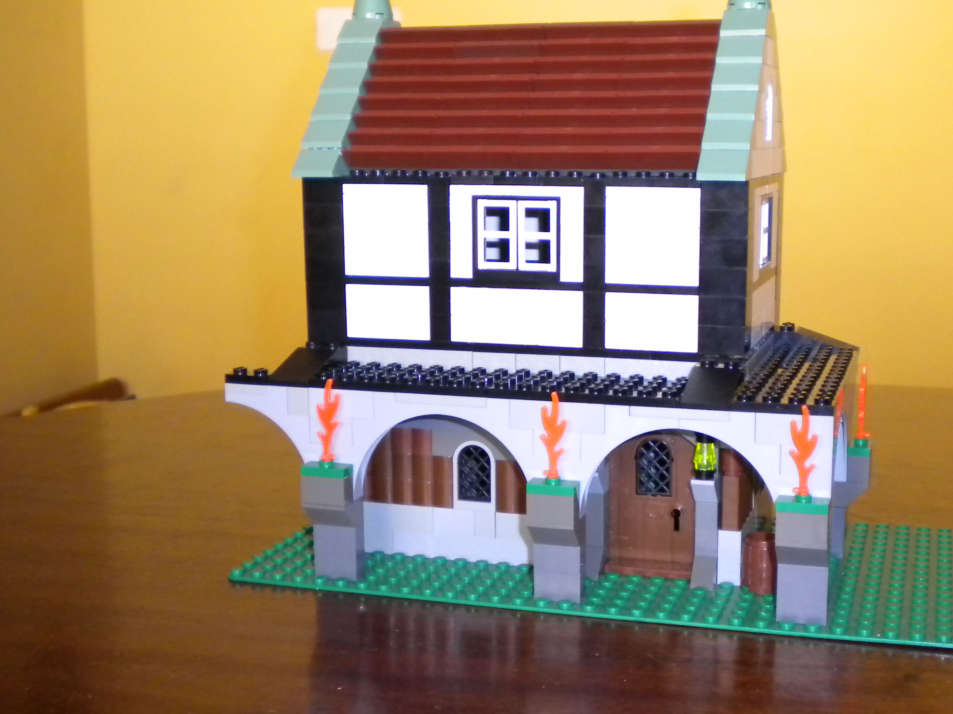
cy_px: 363
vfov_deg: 30.9
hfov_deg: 40.3
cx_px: 570
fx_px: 1294
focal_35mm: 47
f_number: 3.1
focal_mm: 6.3
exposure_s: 1/30
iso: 400
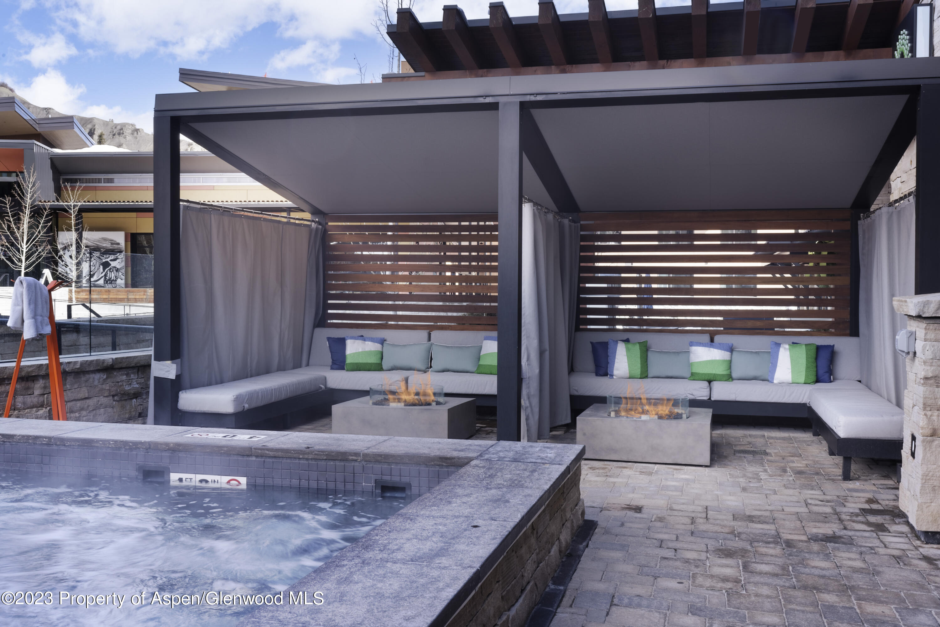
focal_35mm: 35
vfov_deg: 37.9
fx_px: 914
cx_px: 470
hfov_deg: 54.4
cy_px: 314
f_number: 22
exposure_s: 1/25
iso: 50
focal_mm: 35
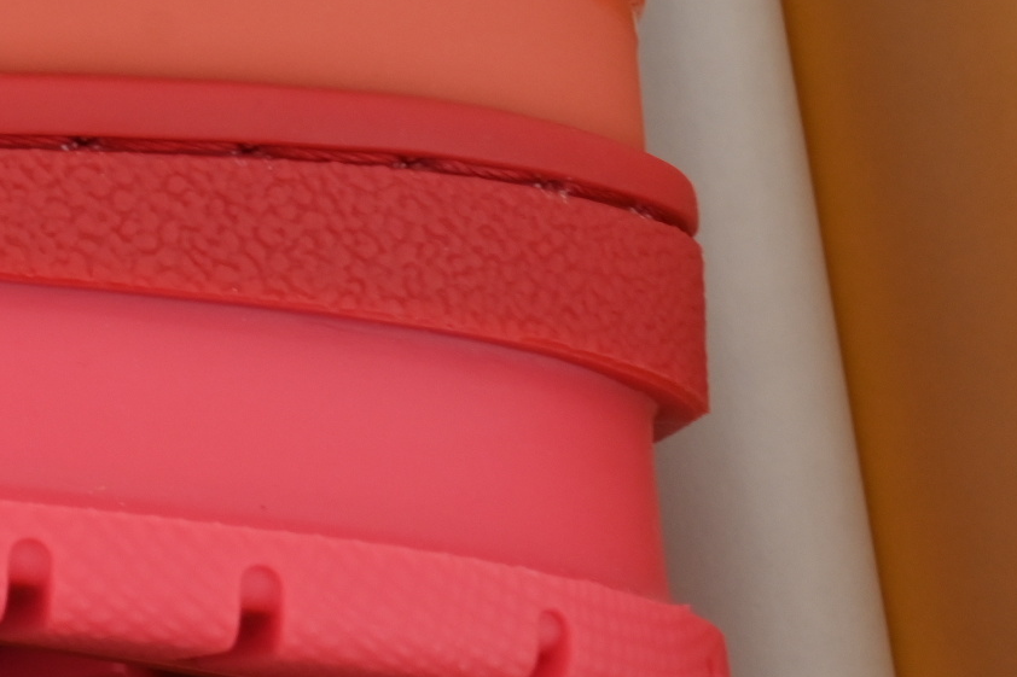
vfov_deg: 8.5
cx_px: -1343
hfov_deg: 11.4
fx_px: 4293
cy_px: -759
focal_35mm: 152
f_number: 11
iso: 400
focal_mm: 31
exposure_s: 1/80
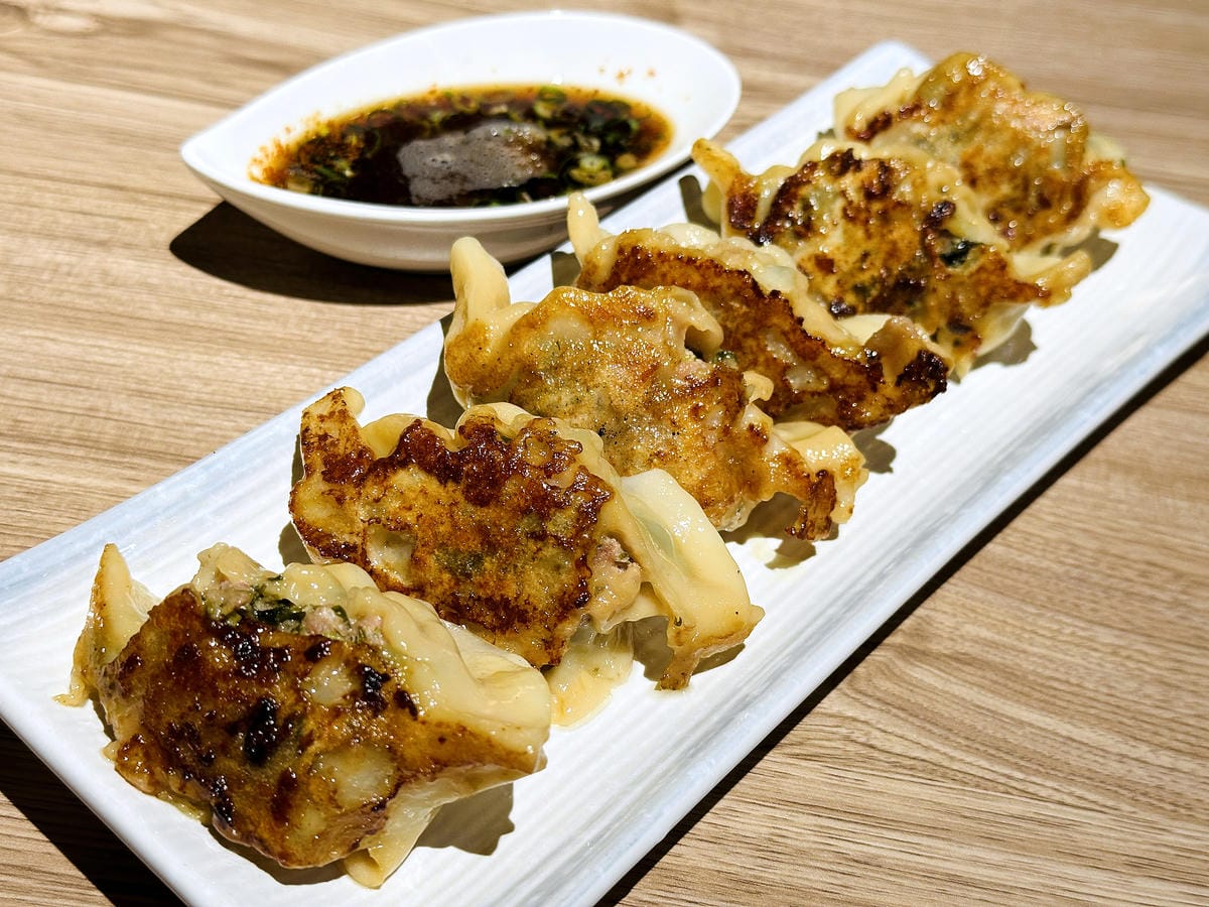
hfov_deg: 39.7
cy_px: 454
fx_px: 1676
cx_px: 604
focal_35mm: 48
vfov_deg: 30.3
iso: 80
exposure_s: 1/60
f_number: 1.78
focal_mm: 6.86
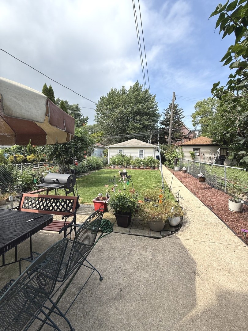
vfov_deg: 102.1
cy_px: 166
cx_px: 124
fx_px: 134
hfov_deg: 85.7
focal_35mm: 14
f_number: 2.2
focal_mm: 2.22
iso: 50
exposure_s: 1/809
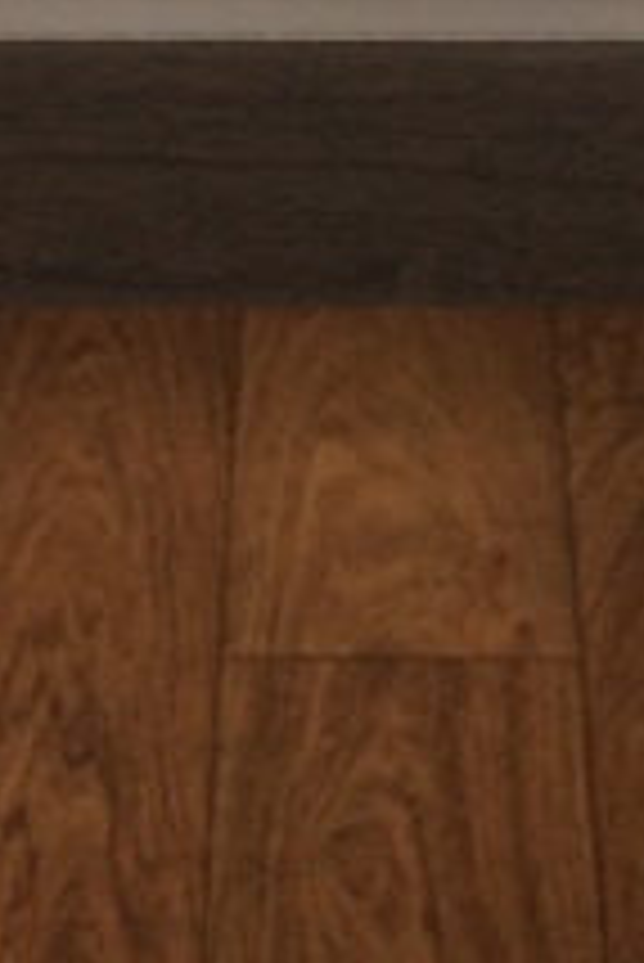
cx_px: 320
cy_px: -353
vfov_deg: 15.6
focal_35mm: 124
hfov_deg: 11.1
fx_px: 3322
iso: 40
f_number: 2.4
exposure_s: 1/24
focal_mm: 3.3
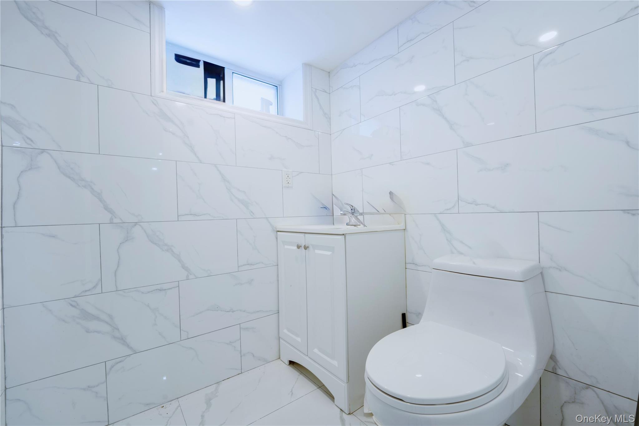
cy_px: 213
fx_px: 248
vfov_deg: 81.2
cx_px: 320
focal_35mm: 14
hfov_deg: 104.3
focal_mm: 14
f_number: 10
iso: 100
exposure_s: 1/8
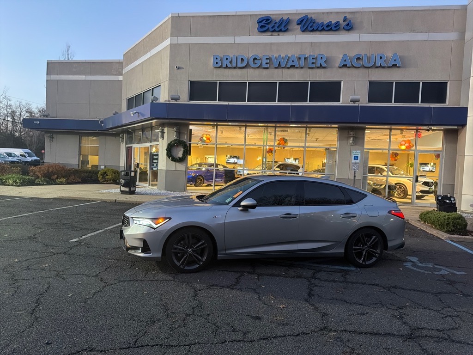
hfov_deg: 71.6
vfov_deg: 56.8
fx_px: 328
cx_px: 236
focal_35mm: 24
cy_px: 178
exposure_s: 1/60
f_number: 1.78
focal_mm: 6.76
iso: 800
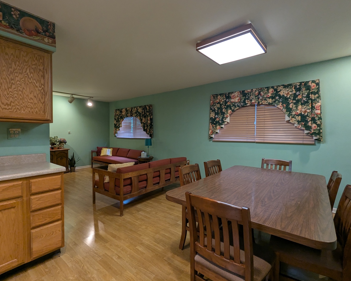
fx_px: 177
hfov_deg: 89.5
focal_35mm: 17
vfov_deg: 77.0
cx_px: 165
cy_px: 139
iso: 174
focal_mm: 2.35
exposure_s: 1/40
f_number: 2.2
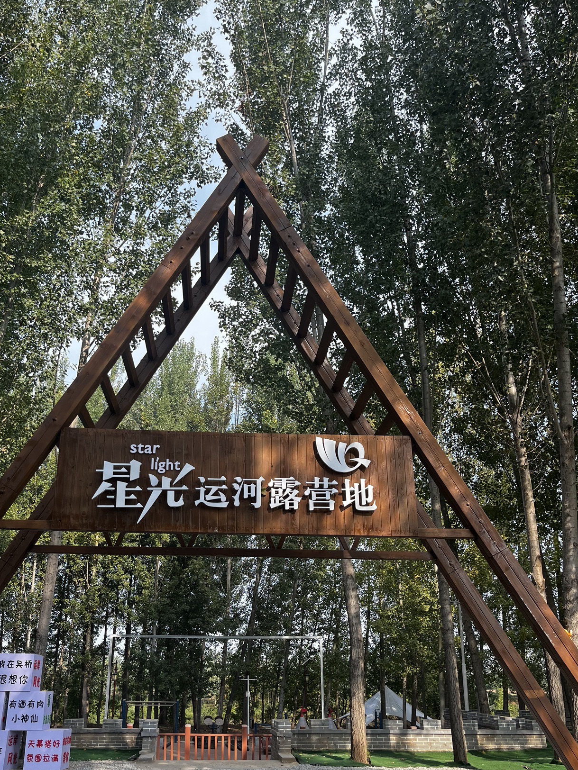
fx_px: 712
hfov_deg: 44.0
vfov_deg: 56.7
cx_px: 235
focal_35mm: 32
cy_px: 417
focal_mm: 5.1
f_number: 1.6
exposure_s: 1/913
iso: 50
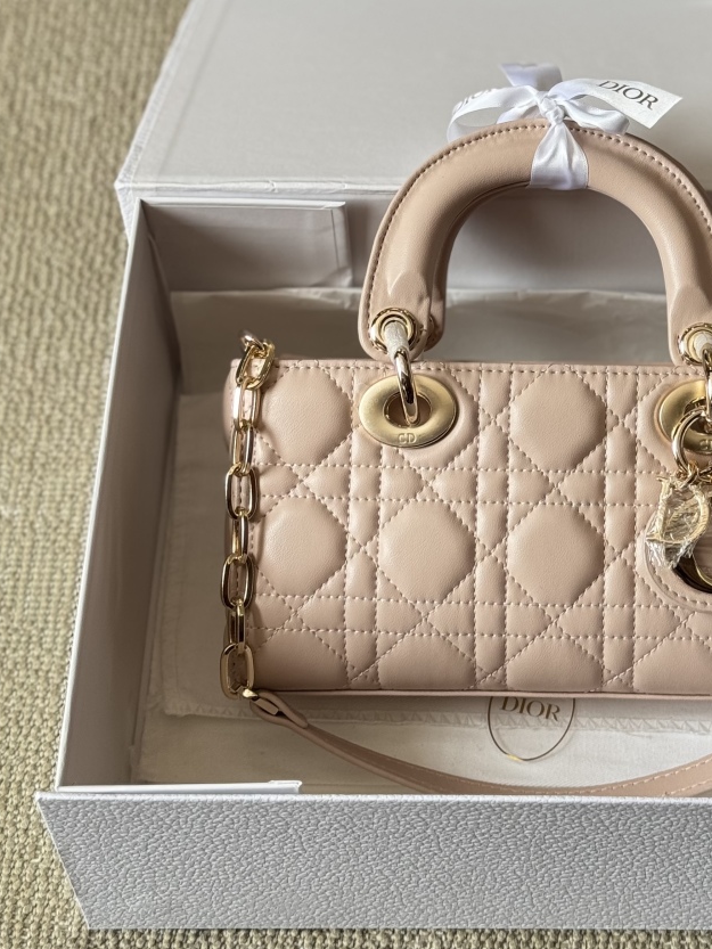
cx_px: 521
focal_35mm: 83
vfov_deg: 23.3
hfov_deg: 17.7
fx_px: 2276
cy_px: 219
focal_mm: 6.76
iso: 64
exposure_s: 1/121
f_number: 1.78
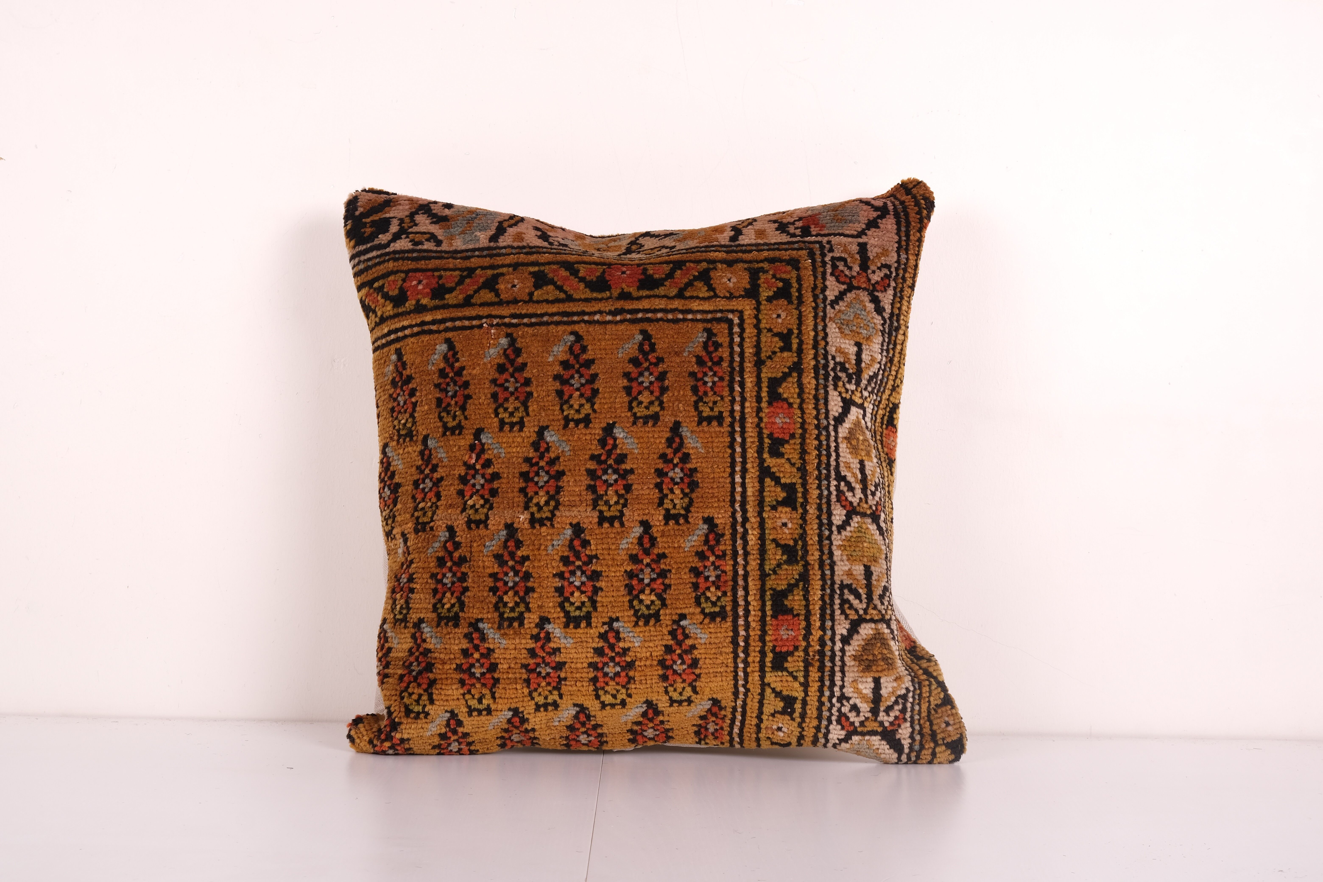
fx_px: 1984
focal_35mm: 54
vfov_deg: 25.1
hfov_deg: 36.9
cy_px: 441
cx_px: 662
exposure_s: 1/160
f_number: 11
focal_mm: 35.8
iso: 80
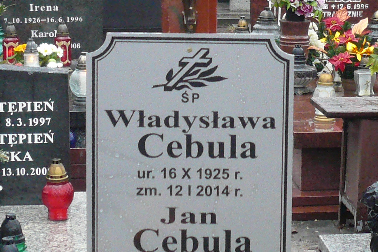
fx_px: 1144
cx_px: 204
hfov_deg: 18.8
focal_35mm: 109
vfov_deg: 12.4
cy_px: 9
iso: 200
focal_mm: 6.1
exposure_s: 1/40
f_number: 3.1
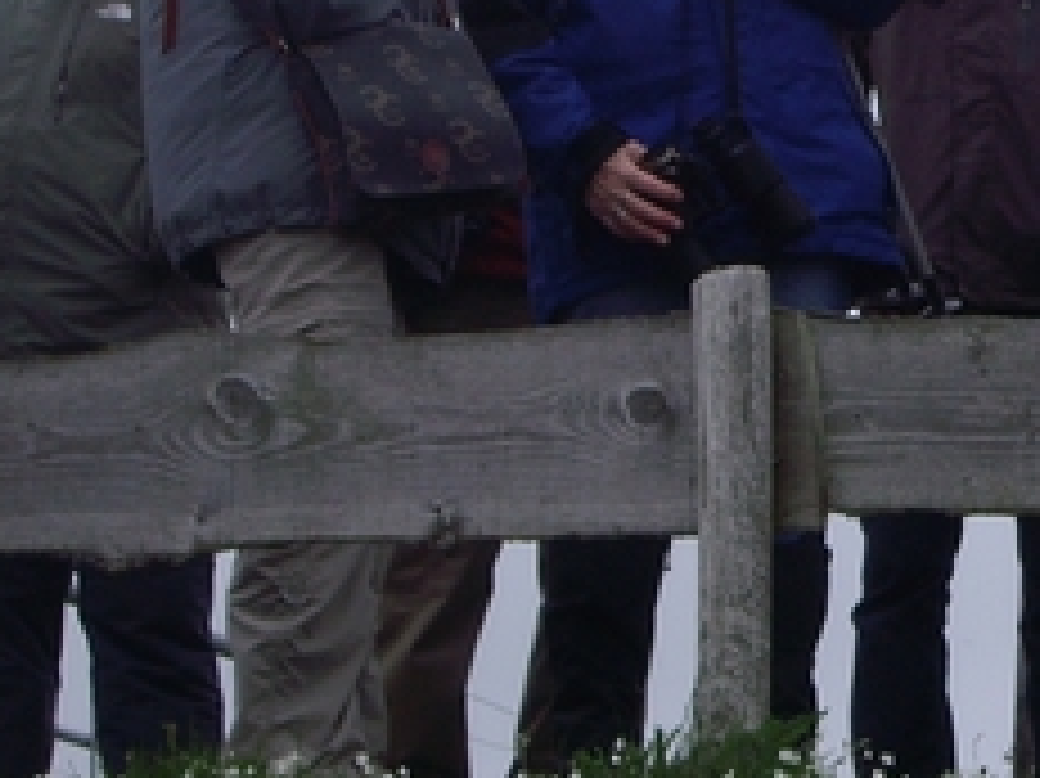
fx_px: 6156
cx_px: 1346
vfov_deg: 7.2
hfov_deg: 9.5
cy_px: 36
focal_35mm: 205
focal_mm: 12.8
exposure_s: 1/160
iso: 64
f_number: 6.5
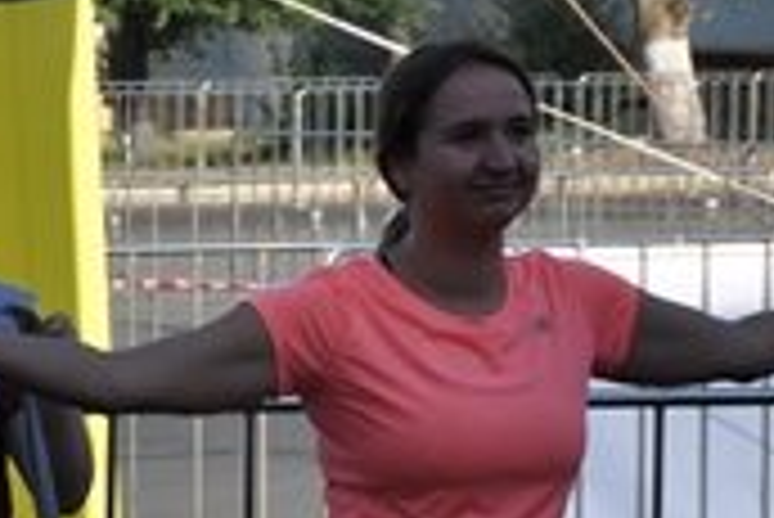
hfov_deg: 6.7
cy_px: 345
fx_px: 6520
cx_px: -482
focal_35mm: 303
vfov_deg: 4.5
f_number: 9
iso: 200
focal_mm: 58
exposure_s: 1/320
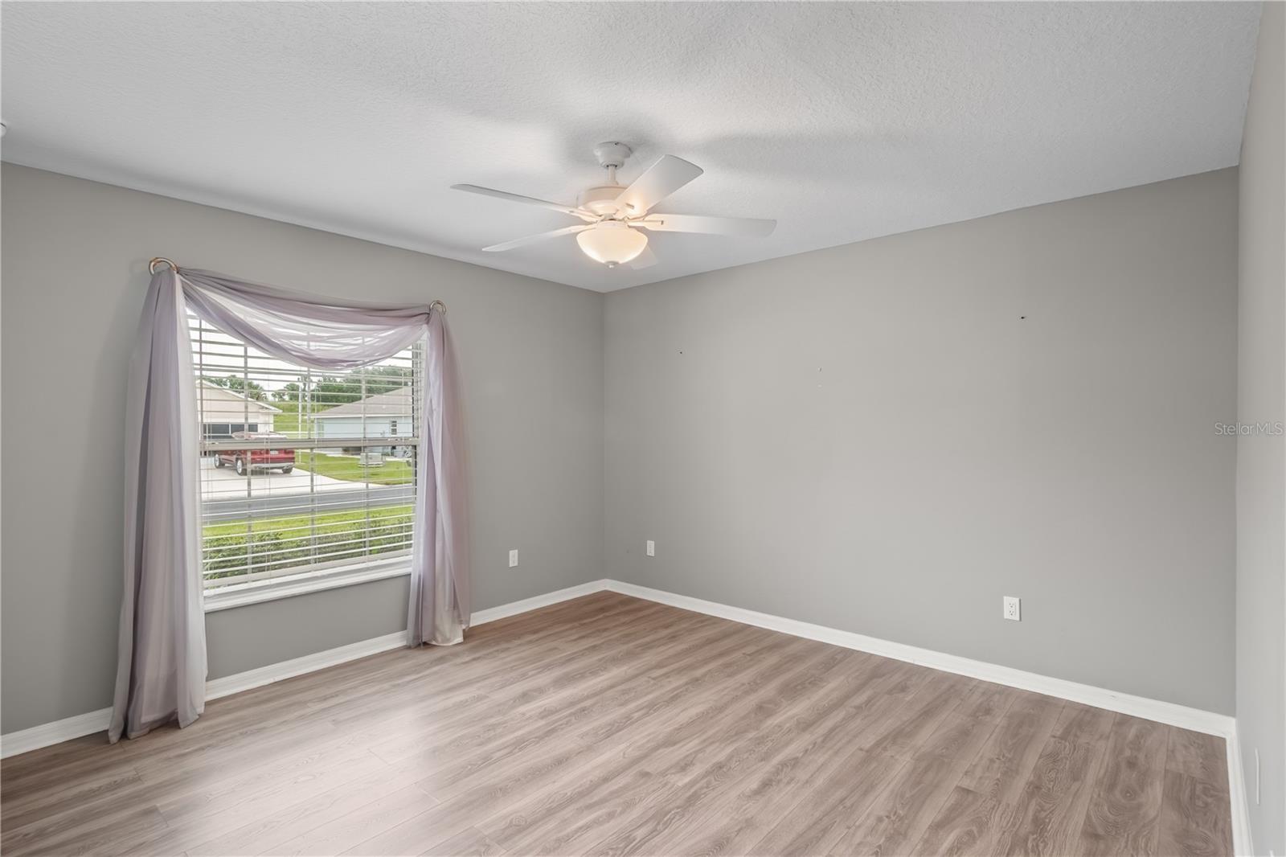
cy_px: 428
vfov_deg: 72.0
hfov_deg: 95.0
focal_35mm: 16
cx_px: 643
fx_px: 589
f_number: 9
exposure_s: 1/5
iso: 250
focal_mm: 11
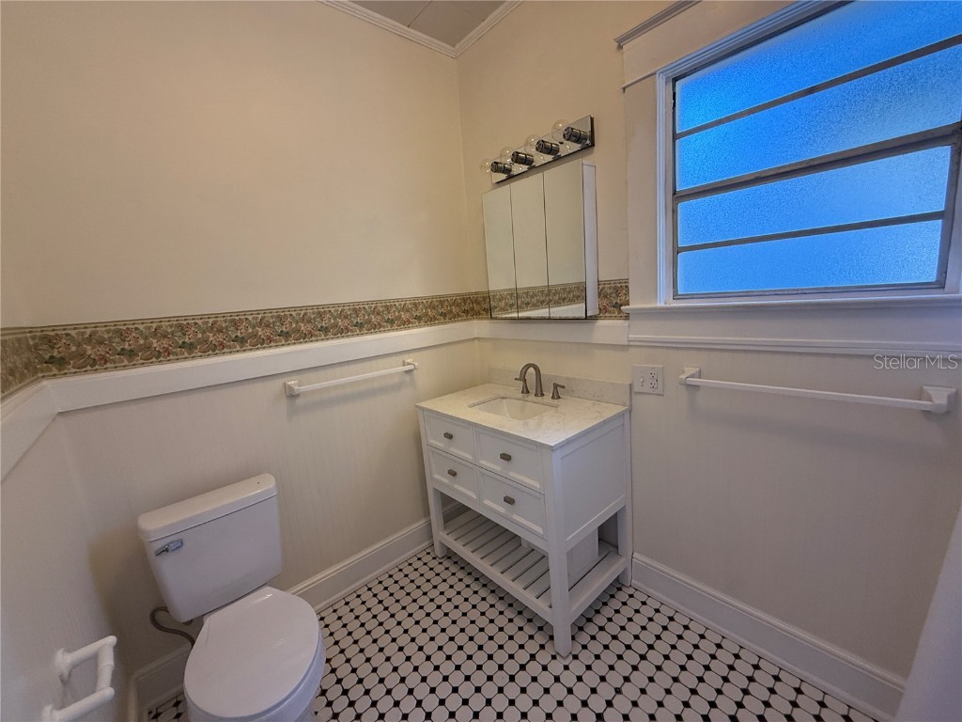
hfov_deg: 102.1
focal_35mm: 14
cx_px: 481
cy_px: 361
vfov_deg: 85.7
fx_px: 389
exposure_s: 1/99
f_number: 2.2
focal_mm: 2.22
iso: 200
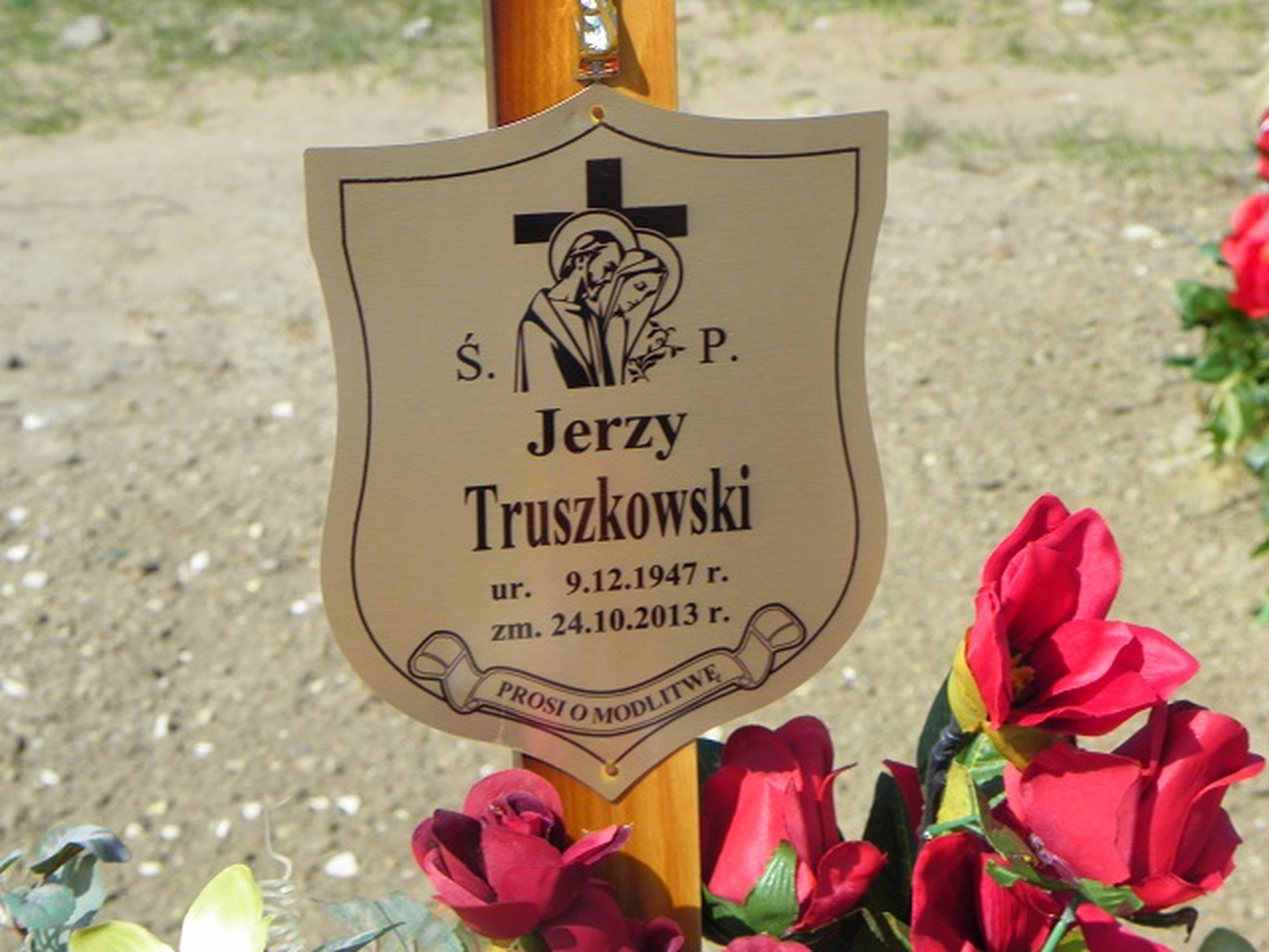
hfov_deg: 12.9
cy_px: 476
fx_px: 5609
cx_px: 634
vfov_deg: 9.7
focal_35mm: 153
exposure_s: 1/320
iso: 64
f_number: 5
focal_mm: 27.2
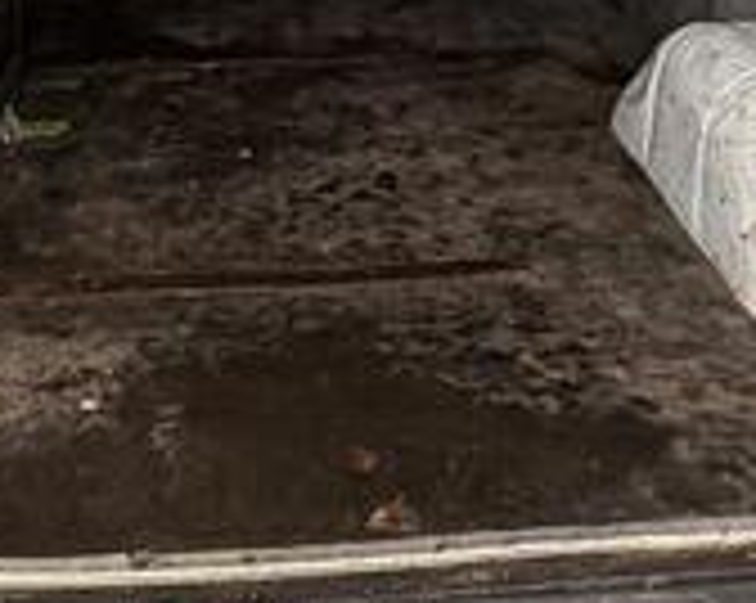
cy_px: -270
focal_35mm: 73
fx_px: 1631
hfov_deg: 26.0
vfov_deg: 18.8
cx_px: 256
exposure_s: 1/99
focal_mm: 2.22
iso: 160
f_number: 2.2
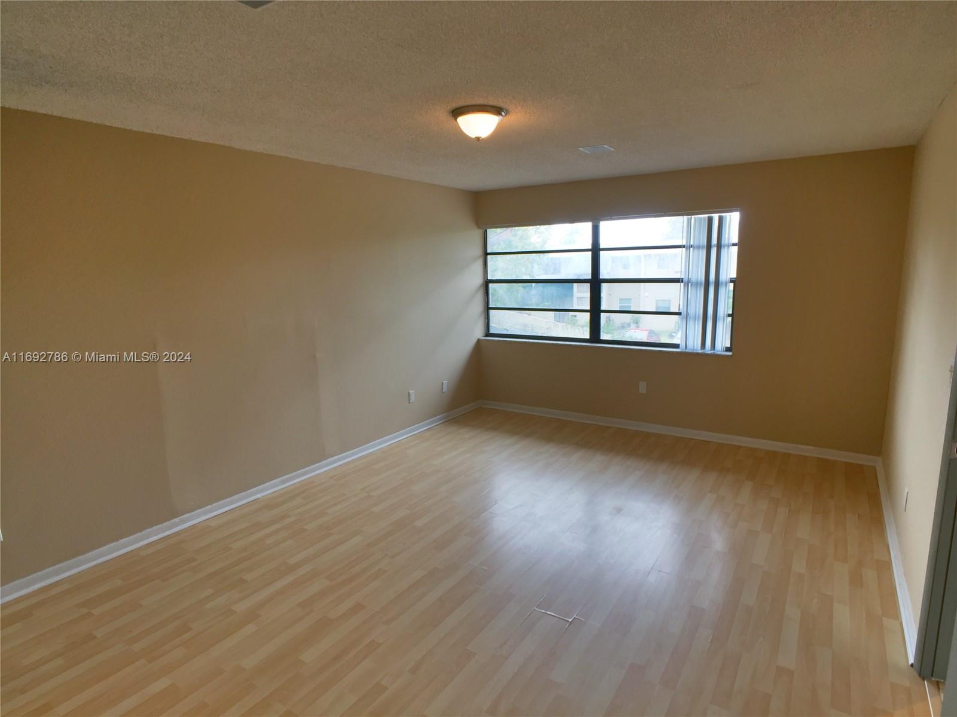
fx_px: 801
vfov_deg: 48.2
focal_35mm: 29
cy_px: 358
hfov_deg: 61.7
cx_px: 478
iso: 40
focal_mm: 4.15
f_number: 2.2
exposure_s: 1/120
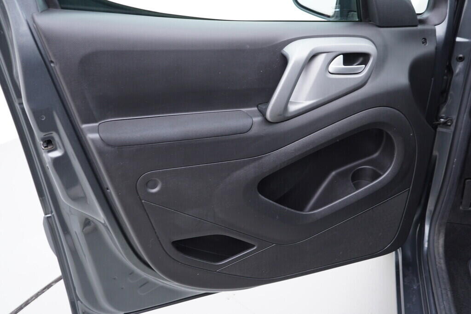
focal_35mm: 36
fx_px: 471
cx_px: 236
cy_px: 157
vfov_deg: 36.9
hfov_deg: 53.1
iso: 200
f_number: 2.8
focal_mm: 24
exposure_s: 1/40
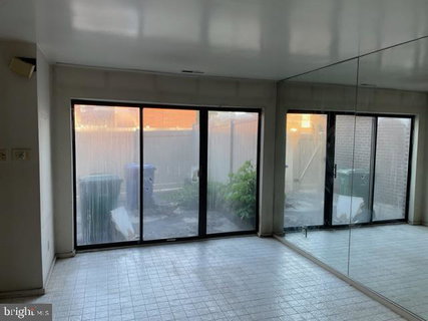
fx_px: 321
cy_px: 160
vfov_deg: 53.0
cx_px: 214
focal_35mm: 26
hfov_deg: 67.3
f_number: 1.6
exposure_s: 1/121
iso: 50
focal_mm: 4.2
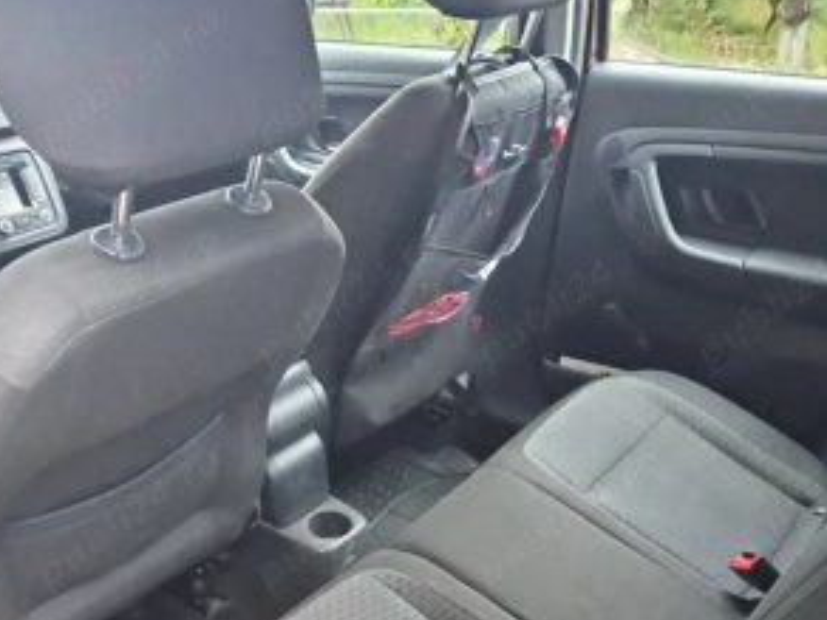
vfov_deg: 36.4
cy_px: 552
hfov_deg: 50.1
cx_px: 405
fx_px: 884
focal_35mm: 37
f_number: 1.8
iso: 2804
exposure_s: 1/33.3
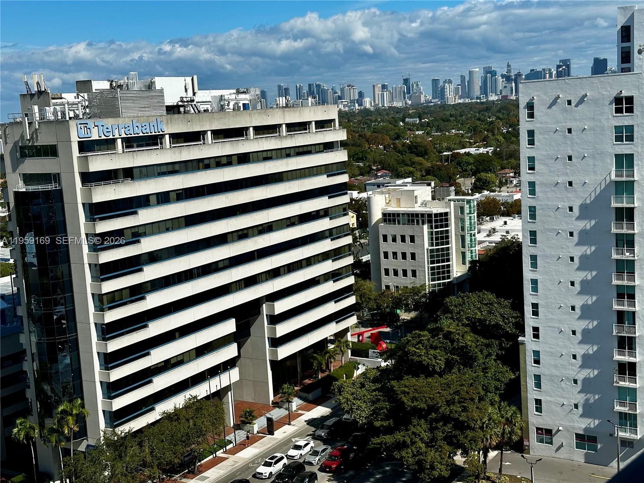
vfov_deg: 30.3
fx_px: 893
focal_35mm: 48
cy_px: 242
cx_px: 322
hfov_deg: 39.7
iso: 64
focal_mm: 6.86
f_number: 1.78
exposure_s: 1/7092
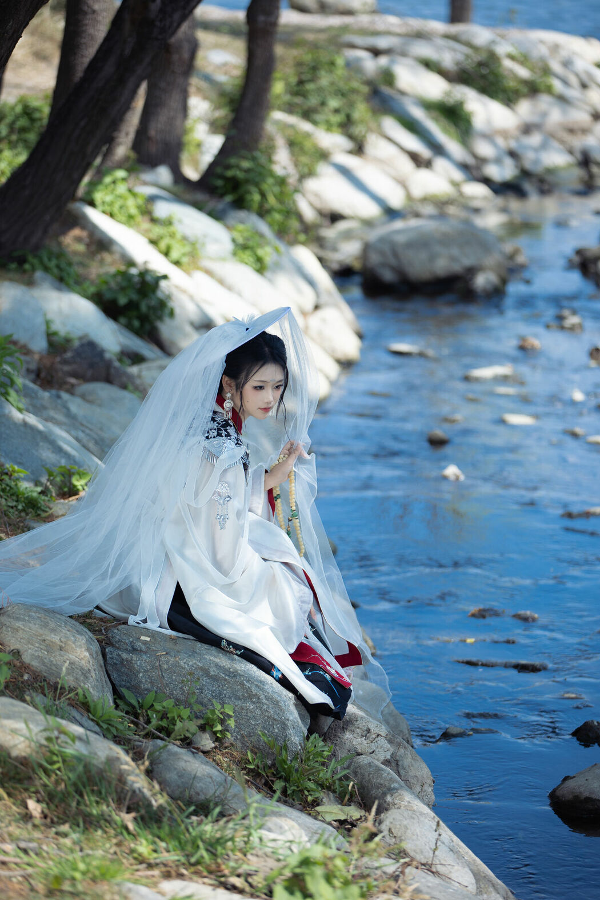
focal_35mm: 135
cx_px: 300
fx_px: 3375
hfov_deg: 10.2
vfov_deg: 15.2
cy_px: 450
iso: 100
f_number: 2.8
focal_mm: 135
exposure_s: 1/1000
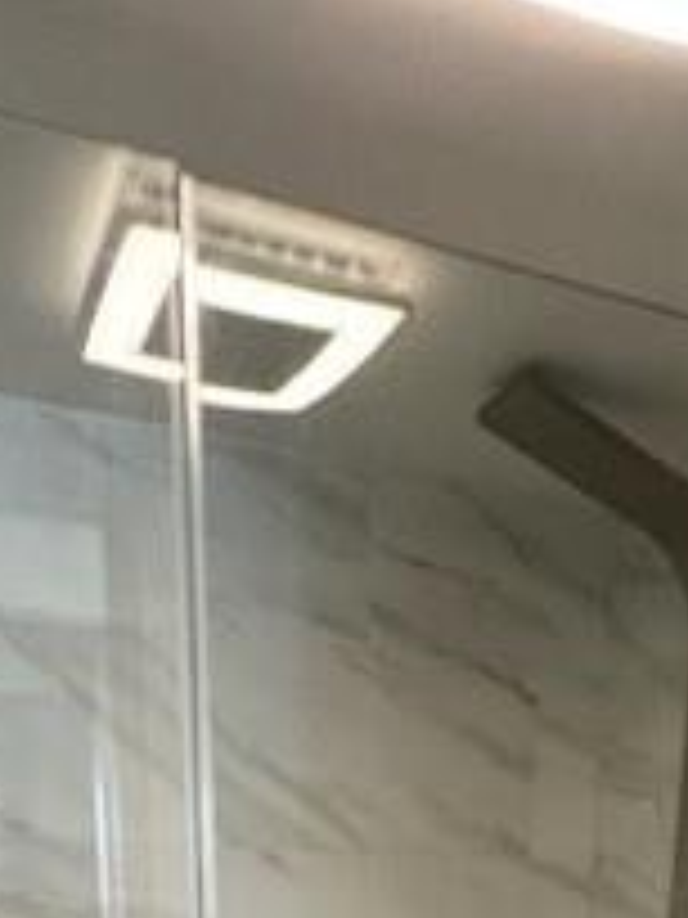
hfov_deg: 32.8
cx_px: 400
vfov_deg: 30.3
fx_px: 1166
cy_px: 1287
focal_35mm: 44
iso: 400
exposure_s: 1/42
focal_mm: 2.22
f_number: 2.2
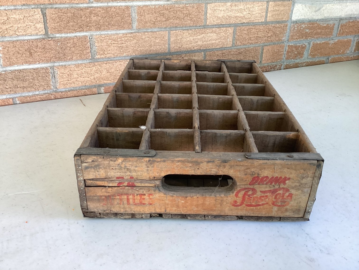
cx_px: 180
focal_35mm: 31
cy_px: 135
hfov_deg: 58.3
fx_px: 322
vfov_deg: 45.4
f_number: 2.4
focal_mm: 3.3
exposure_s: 1/120
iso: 80
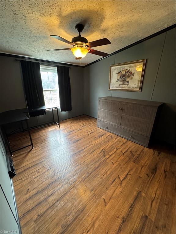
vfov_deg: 102.1
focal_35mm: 14
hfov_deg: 85.7
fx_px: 95
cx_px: 88
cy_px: 117
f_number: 2.2
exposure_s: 1/60
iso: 320
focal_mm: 2.22
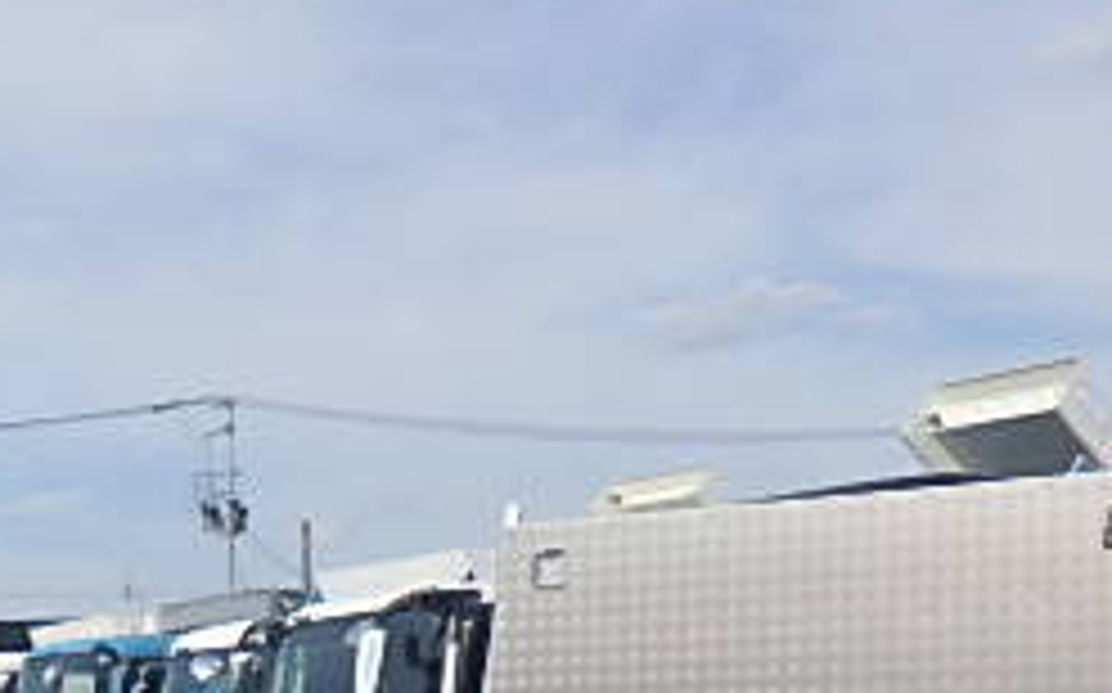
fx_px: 2332
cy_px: 909
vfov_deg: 16.0
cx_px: 81
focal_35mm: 77
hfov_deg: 25.8
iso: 125
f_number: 4.2
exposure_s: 1/1000
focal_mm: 5
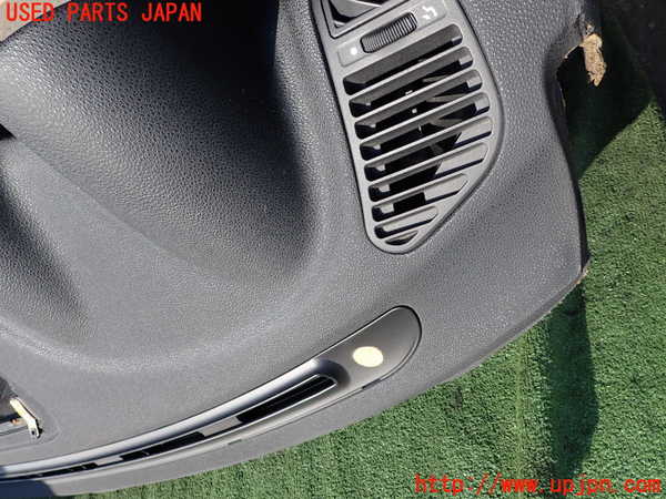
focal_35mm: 25
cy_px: 250
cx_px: 333
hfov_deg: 69.4
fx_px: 481
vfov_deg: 54.9
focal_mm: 4.5
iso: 100
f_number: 2.8
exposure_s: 1/400
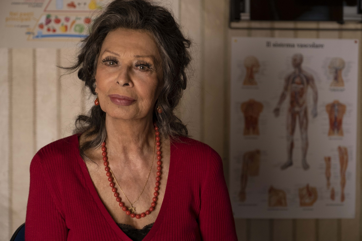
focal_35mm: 64
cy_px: 120
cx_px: 181
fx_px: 644
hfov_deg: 31.4
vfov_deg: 21.2
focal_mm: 42.7
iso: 1250
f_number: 2.8
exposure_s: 1/125
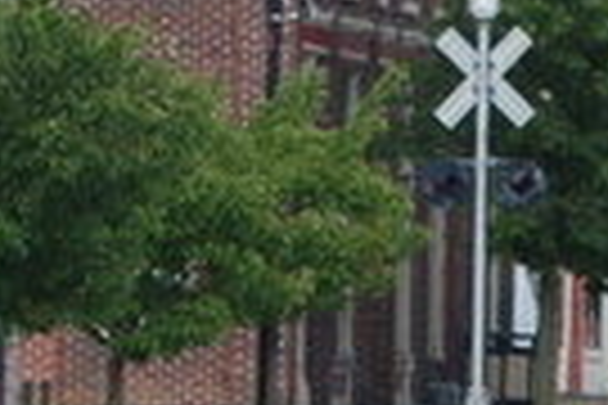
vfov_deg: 1.5
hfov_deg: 2.2
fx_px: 15604
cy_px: 148
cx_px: 513
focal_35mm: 924
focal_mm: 92
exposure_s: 1/500
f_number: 5.6
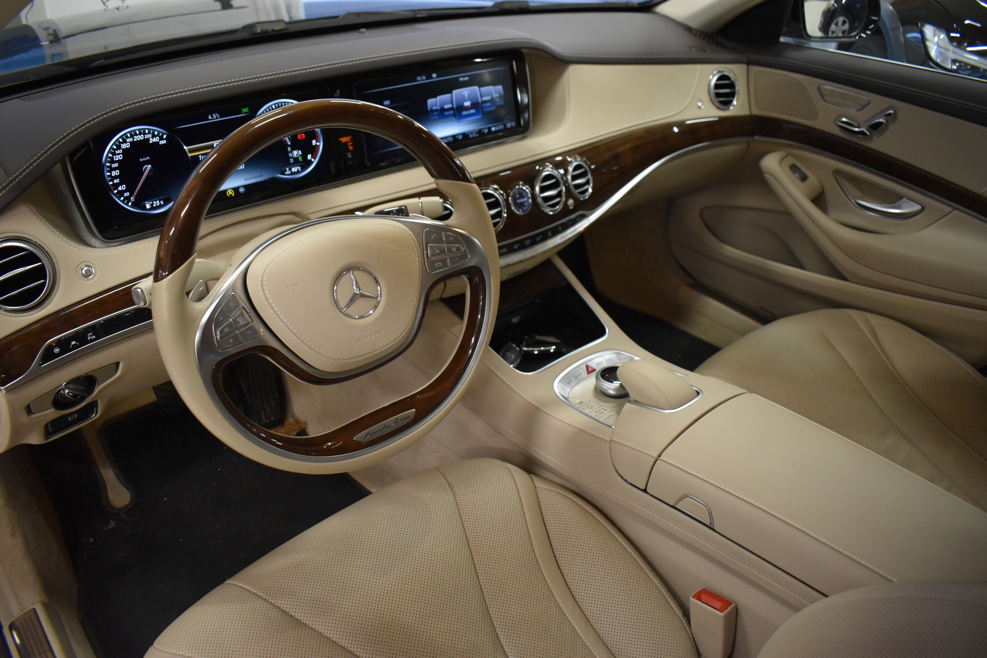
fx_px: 740
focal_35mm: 27
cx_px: 494
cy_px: 329
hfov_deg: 67.4
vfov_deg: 47.9
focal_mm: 18
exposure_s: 1/60
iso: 1250
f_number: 3.5
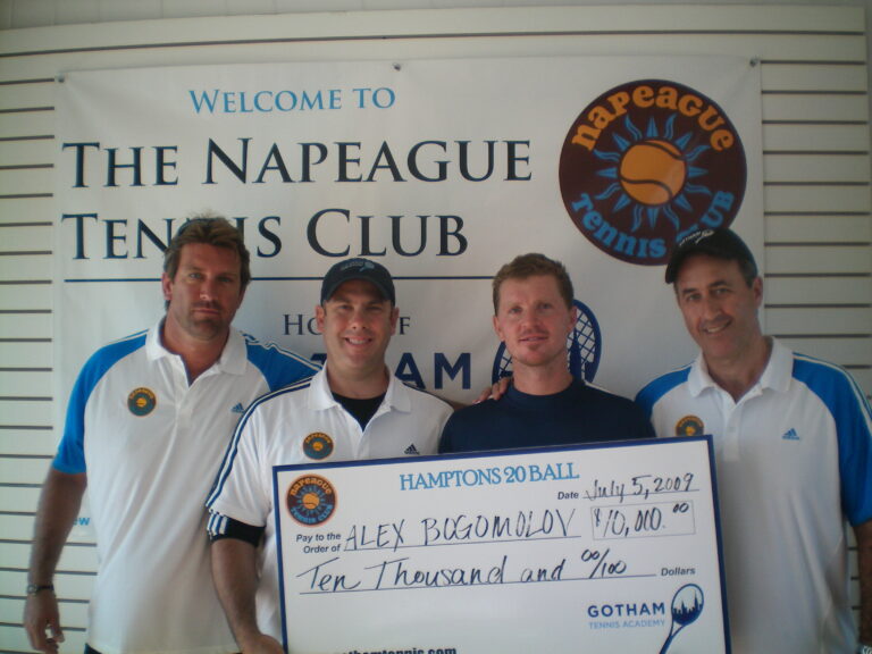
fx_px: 957
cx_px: 436
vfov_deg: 37.7
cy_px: 327
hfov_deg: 49.0
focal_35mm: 38
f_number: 3.1
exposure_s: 1/100
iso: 64
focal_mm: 6.3
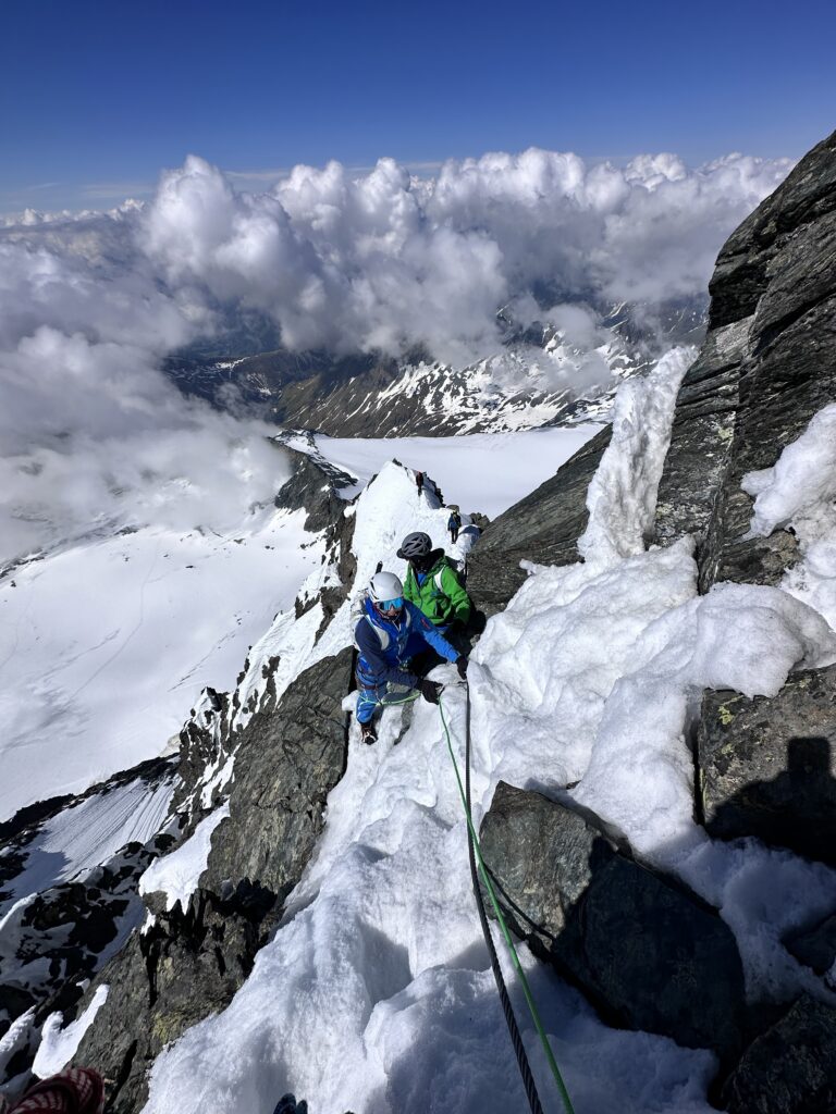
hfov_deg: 85.7
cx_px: 418
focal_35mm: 14
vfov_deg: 102.1
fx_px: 451
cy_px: 557
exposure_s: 1/7813
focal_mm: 2.22
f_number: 2.2
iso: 32
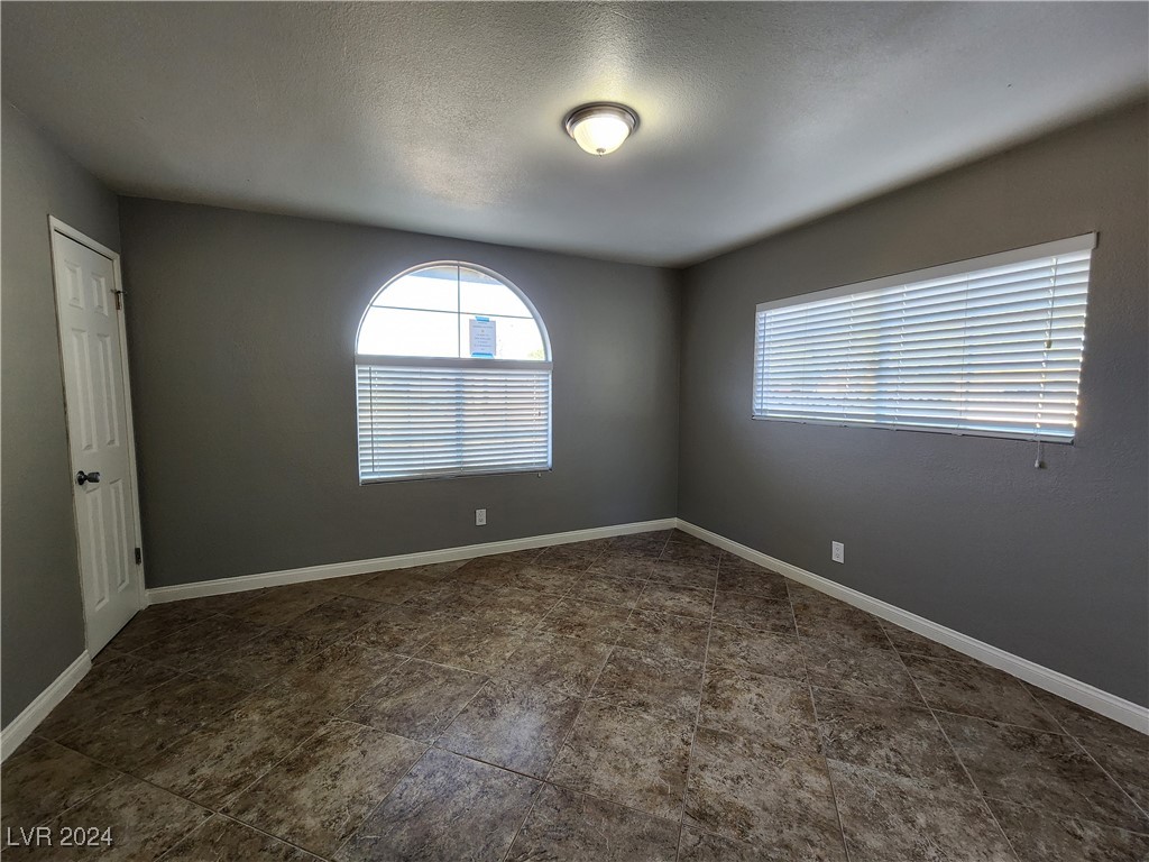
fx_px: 432
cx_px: 574
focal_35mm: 13
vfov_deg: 89.9
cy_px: 431
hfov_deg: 106.2
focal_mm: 2.2
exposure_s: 1/60
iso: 200
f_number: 2.2
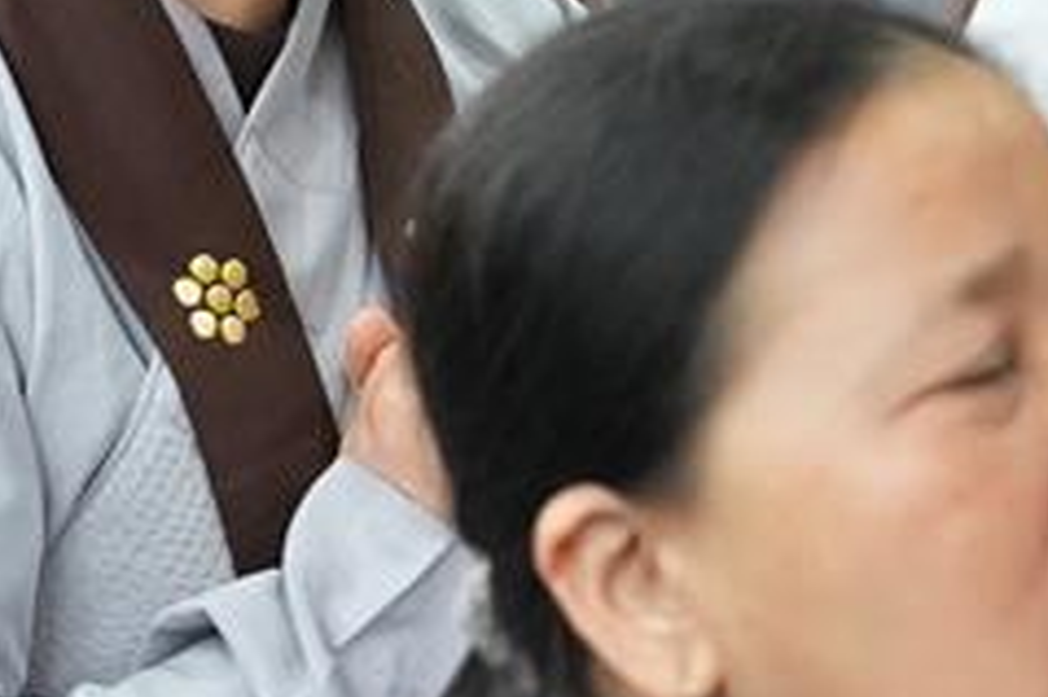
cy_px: -237
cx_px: 346
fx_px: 15330
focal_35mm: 527
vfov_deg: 2.6
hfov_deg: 3.9
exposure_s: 1/125
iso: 2500
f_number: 3.5
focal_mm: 70
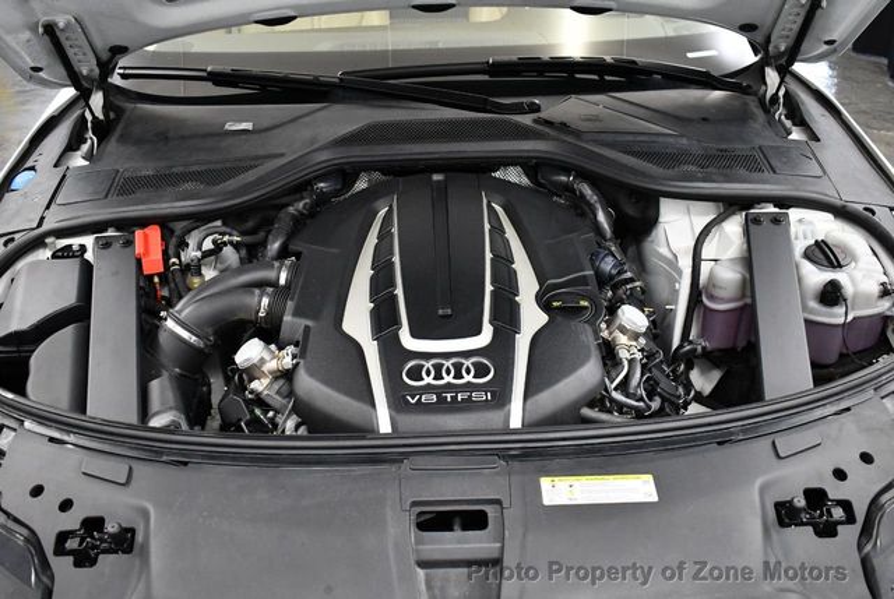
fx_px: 895
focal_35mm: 36
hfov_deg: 53.1
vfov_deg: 37.0
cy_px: 300
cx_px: 447
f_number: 3.5
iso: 2000
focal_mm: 18
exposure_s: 1/125
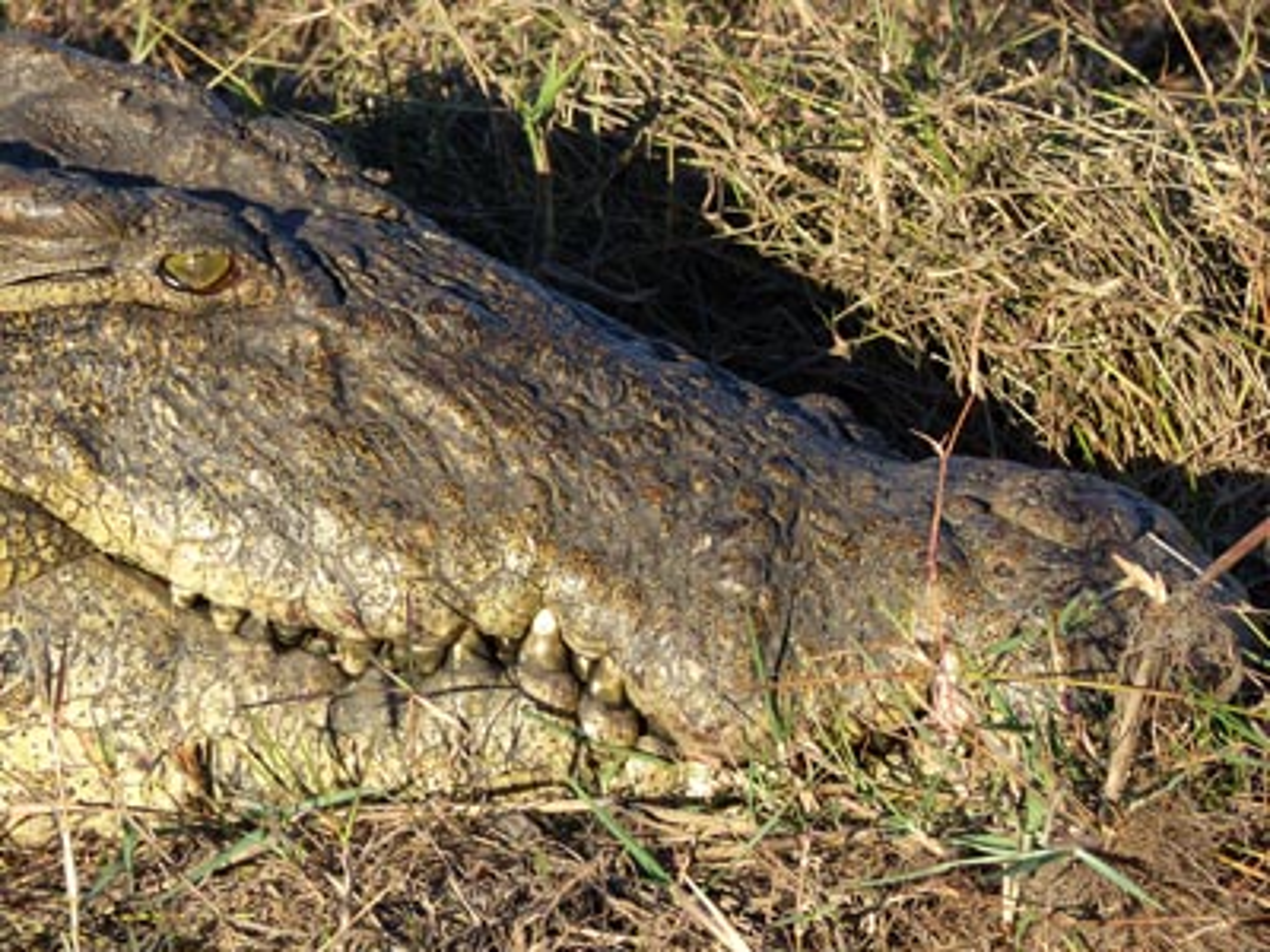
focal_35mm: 600
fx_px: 22013
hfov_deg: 3.3
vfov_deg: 2.5
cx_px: 635
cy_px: 476
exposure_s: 1/320
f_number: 4
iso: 100
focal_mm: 108
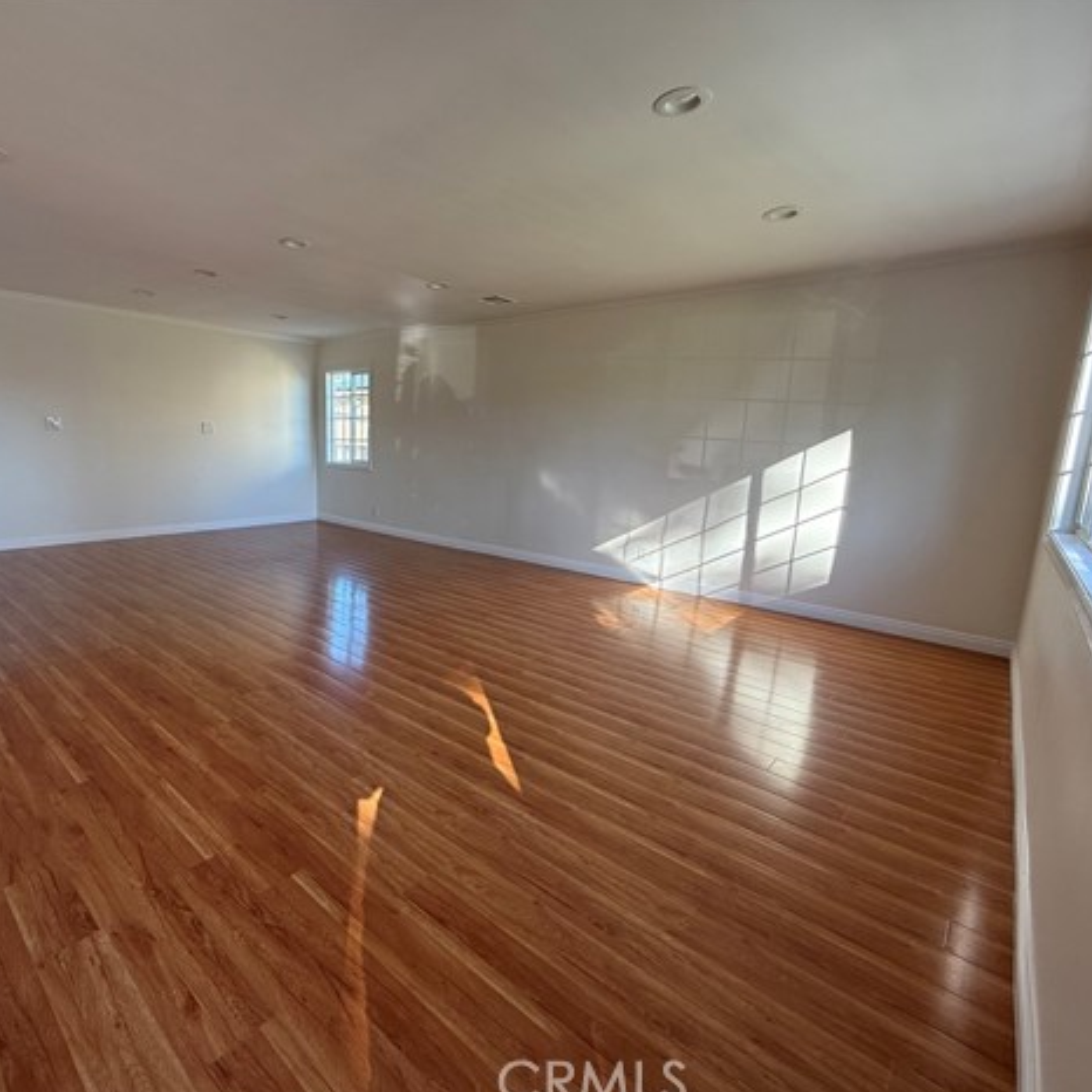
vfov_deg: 84.0
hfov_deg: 83.0
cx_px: 438
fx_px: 607
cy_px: 553
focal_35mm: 17
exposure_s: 1/99
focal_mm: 2.22
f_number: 2.2
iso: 64
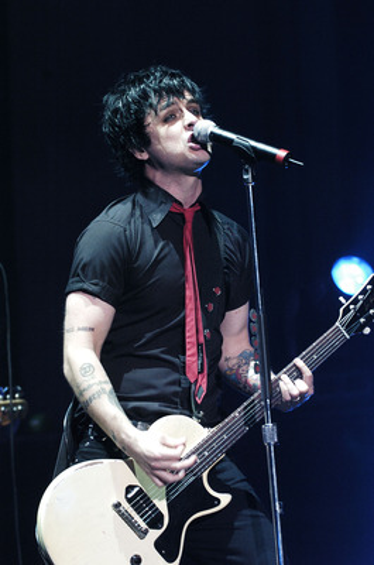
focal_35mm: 165
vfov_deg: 12.5
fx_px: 2582
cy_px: 282
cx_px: 187
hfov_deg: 8.3
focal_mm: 110
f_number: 4
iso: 800
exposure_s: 1/125
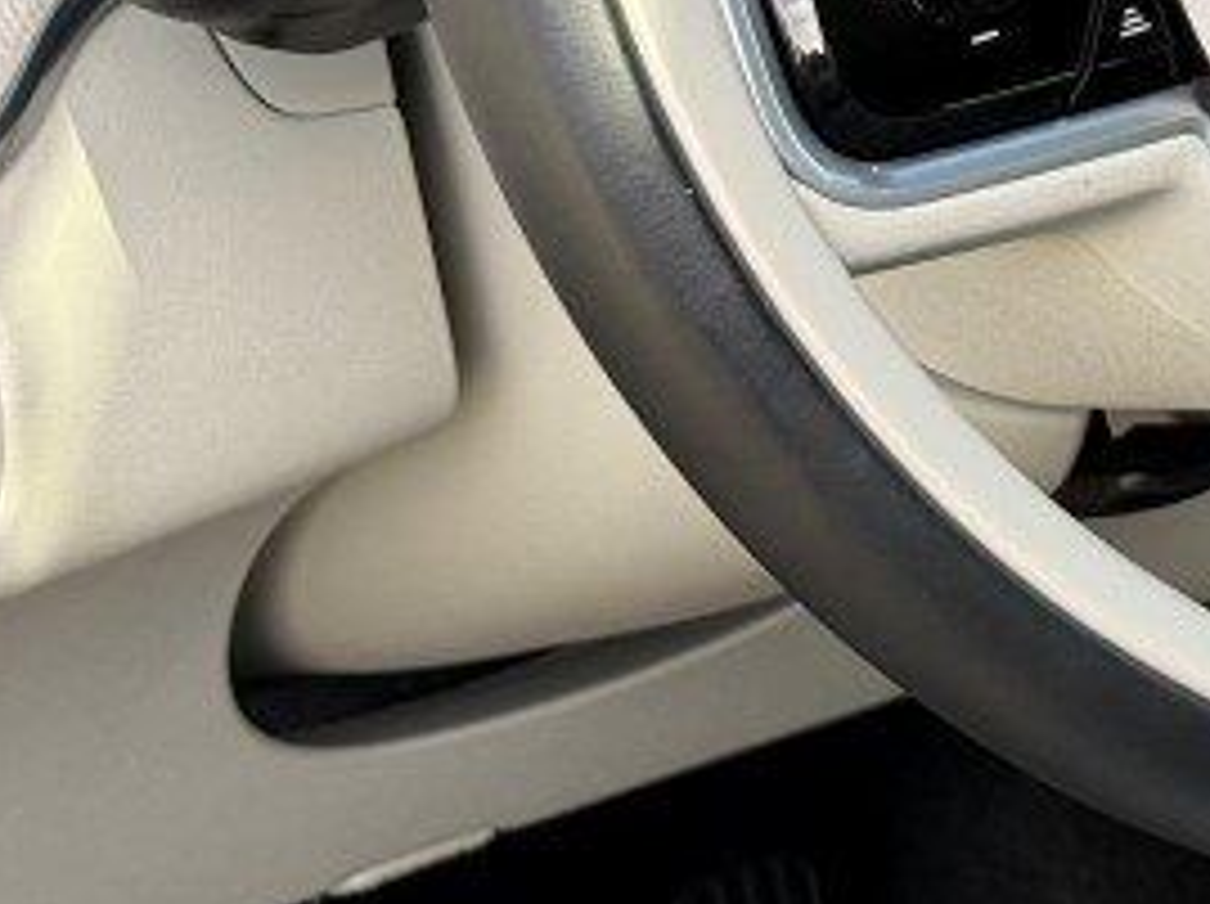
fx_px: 6388
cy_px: -157
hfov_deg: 10.5
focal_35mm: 183
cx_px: 1750
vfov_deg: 8.0
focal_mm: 6.76
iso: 64
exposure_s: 1/334
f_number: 1.78
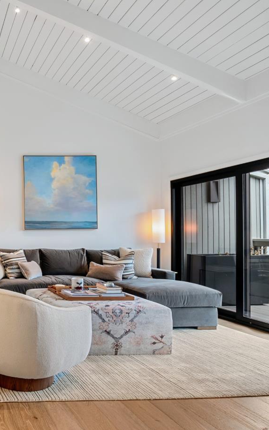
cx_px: -48
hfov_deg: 37.9
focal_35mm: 25
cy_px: 226
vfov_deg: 72.5
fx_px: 293
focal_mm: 10
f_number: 9
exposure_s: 1
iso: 160
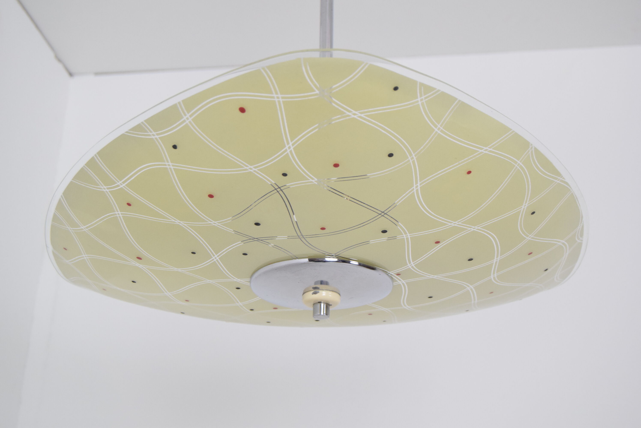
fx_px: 1016
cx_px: 320
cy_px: 214
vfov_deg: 23.8
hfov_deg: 35.0
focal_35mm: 57
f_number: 6.3
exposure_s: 1/160
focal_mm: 38
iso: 1600
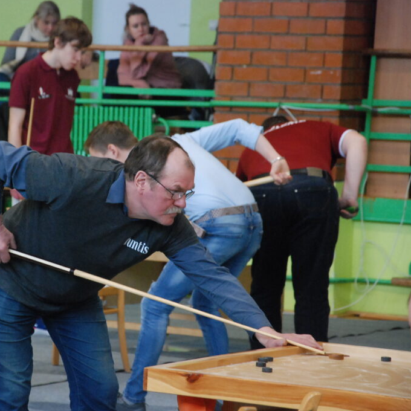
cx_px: 107
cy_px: 206
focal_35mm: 202
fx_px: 2709
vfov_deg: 8.7
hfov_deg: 8.7
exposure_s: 1/80
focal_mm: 105
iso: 1600
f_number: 5.6
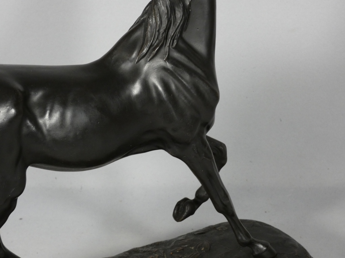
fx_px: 927
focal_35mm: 93
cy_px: 129
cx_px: 172
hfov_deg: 21.1
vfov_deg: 15.9
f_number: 4.7
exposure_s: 1/80
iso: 500
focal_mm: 16.6
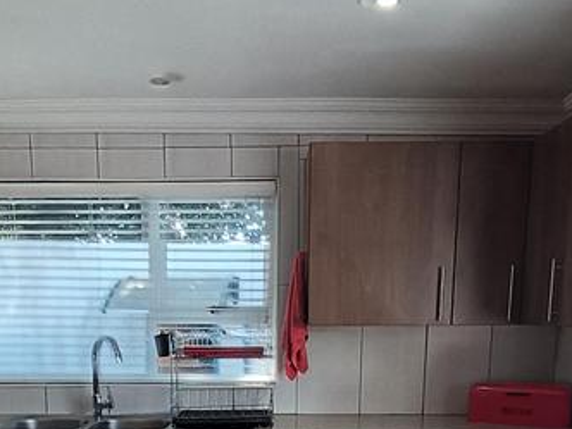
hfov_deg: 45.7
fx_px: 677
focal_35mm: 41
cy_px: 445
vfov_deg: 32.0
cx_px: 258
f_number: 2.2
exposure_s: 1/100
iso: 474
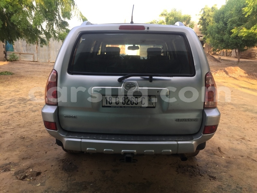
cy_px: 96
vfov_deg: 48.2
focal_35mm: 29
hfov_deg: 61.7
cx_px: 128
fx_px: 215
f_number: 2.2
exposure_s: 1/108
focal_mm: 4.15
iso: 32
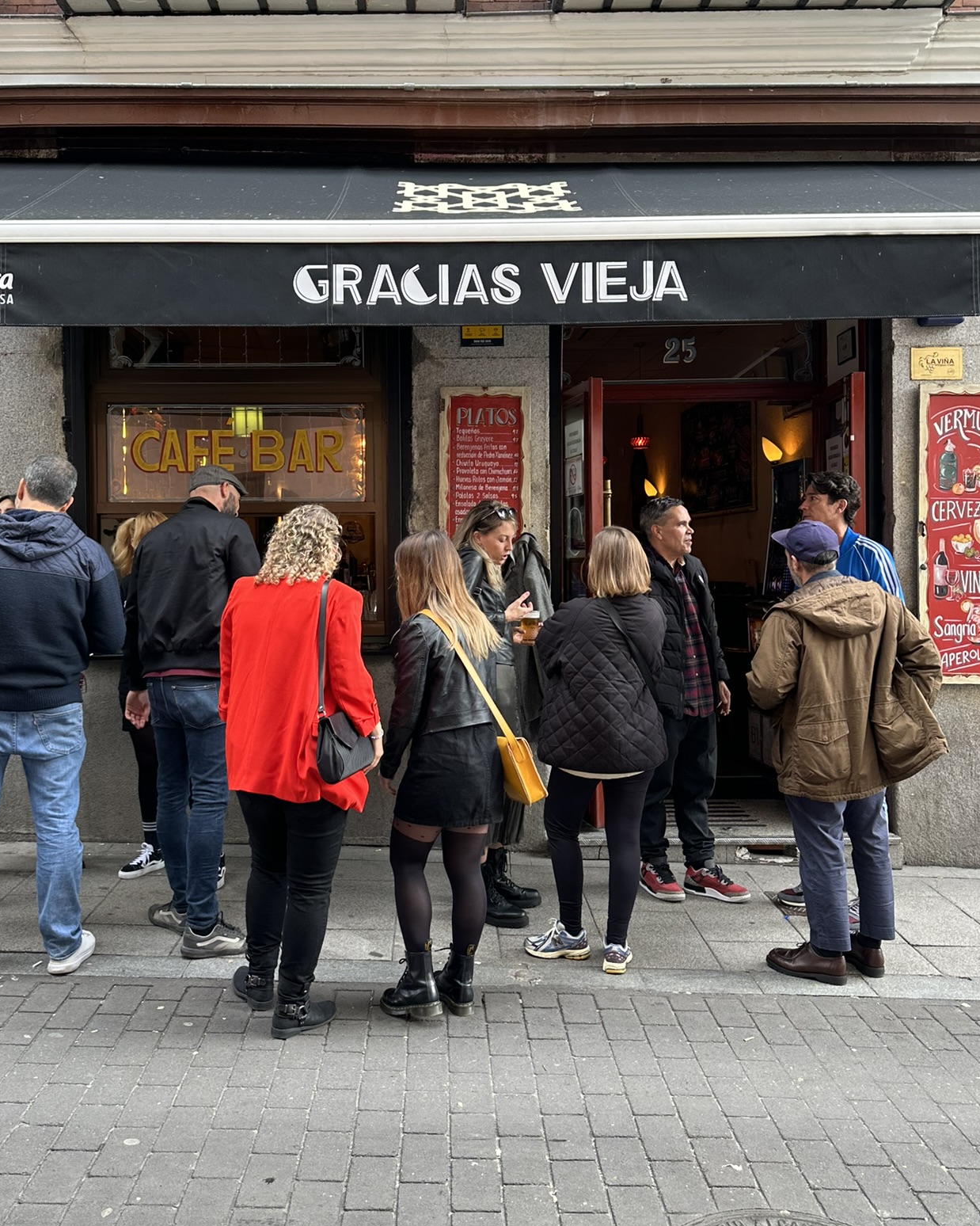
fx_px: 1124
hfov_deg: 47.0
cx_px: 443
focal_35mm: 31
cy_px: 551
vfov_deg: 57.1
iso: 64
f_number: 1.78
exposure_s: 1/121
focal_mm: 6.86
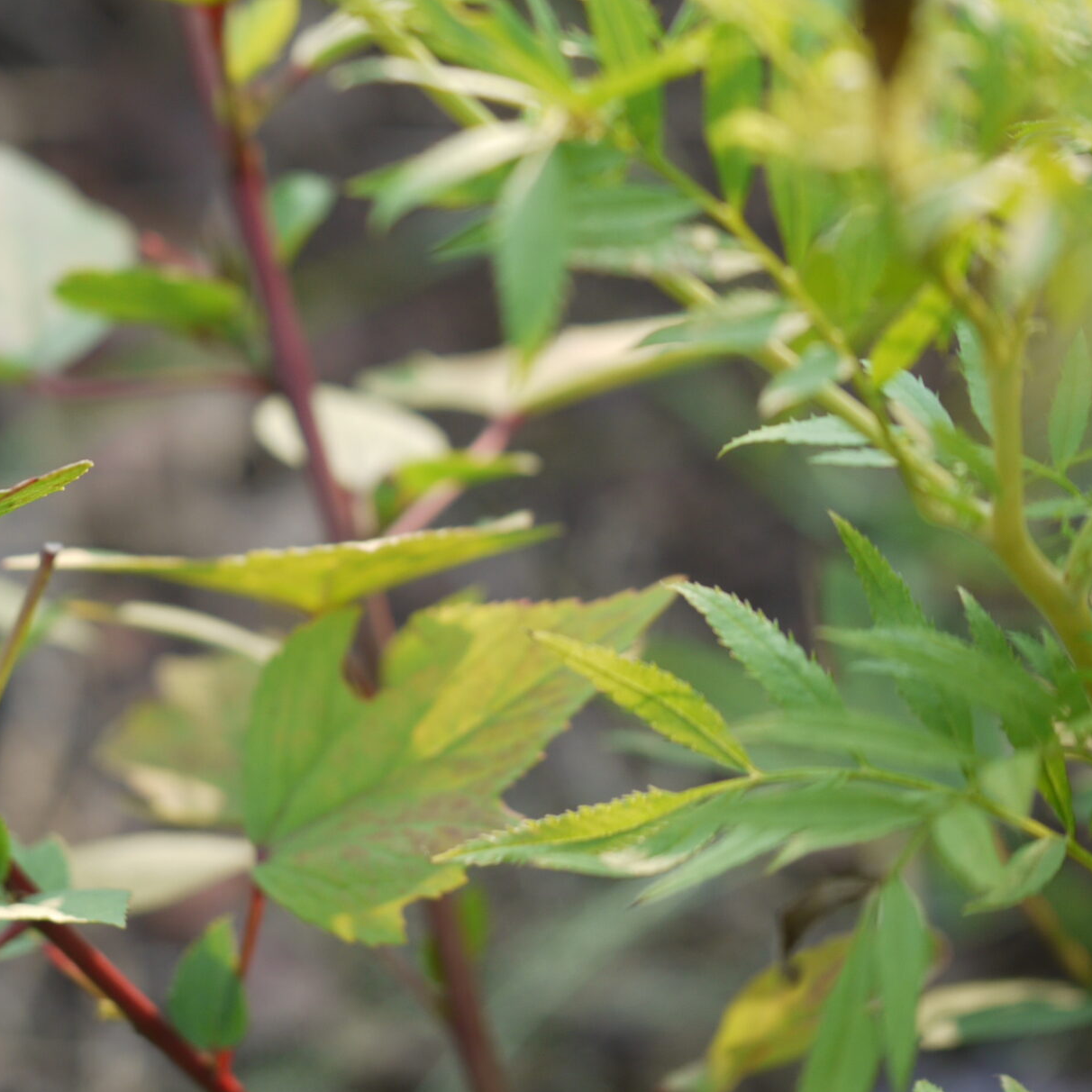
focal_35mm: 168
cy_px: 432
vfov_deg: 10.4
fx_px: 5996
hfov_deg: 10.3
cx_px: 34
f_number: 2.8
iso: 100
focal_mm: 45
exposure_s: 1/125
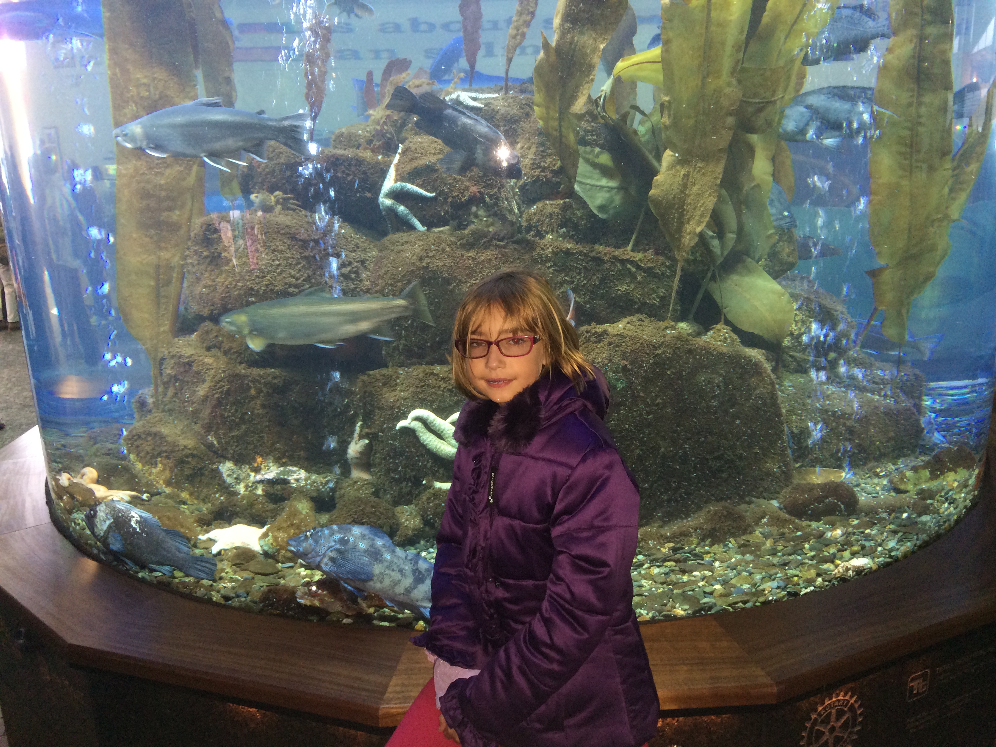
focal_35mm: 30
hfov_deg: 60.0
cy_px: 374
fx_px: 863
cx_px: 498
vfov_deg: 46.8
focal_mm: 4.12
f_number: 2.2
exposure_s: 1/17
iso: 160
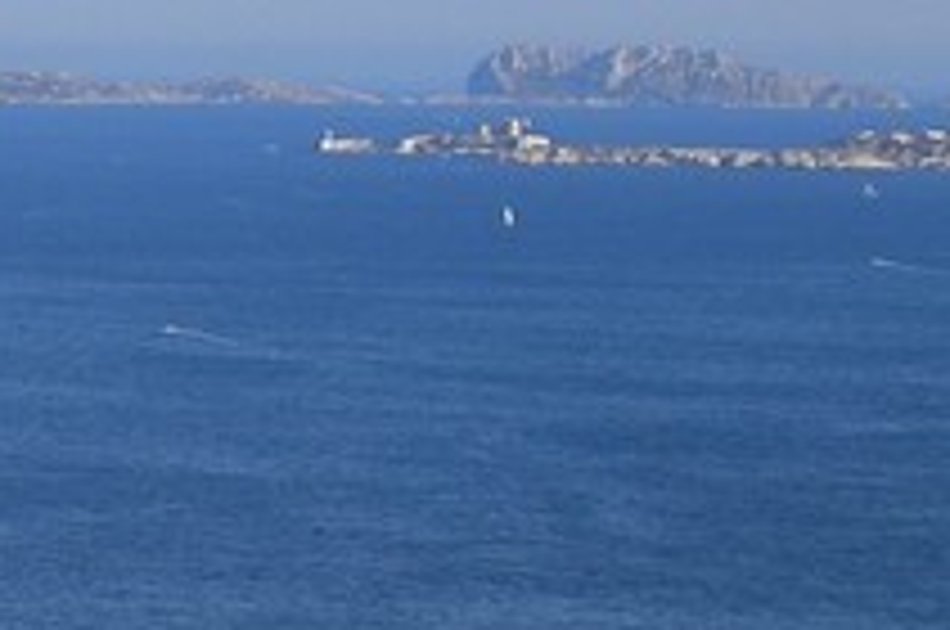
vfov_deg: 5.0
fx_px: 7193
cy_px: 162
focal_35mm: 273
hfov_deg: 6.4
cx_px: -2643
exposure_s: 1/320
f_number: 13
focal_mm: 36
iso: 200
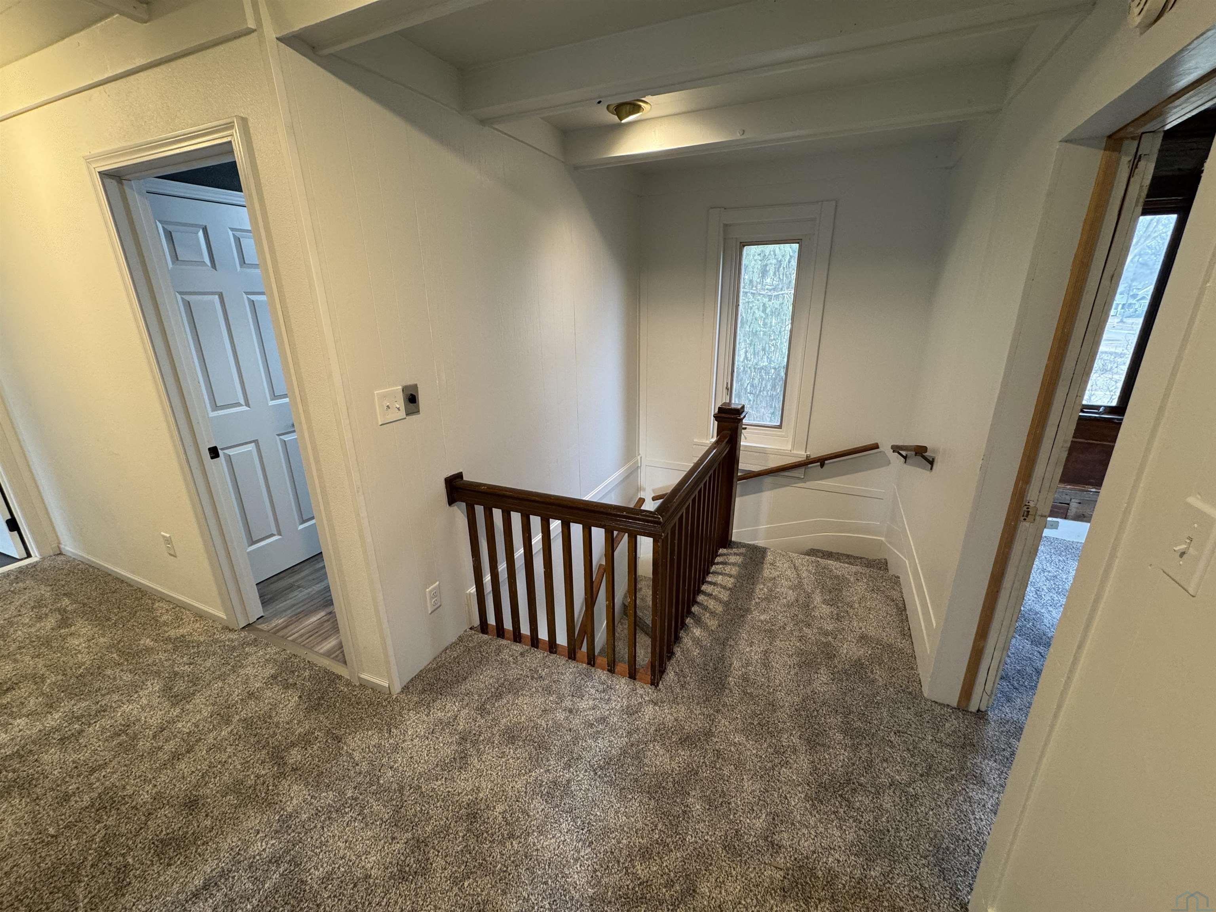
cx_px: 608
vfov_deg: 85.7
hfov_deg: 102.1
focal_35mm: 14
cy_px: 456
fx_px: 492
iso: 160
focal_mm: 2.22
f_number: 2.2
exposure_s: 1/60
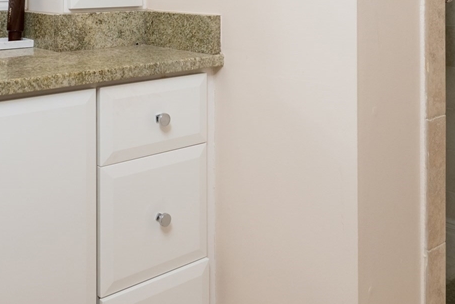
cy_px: -22
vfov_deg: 27.6
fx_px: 569
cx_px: 162
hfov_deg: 43.1
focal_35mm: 45
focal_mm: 20
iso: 800
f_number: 9
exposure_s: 1/125
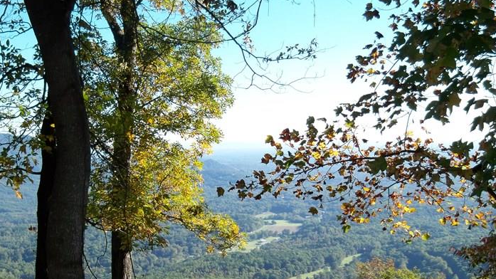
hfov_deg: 37.2
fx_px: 736
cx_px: 238
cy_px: 191
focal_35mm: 56
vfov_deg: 21.3
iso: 64
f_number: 3.5
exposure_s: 1/250
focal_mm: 6.2
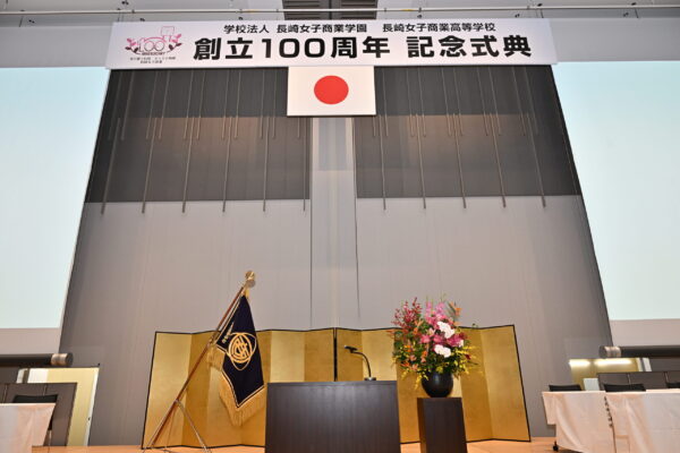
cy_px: 226
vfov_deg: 53.1
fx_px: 453
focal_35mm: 24
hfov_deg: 73.7
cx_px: 340
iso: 1000
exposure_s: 1/60
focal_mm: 24
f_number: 6.3
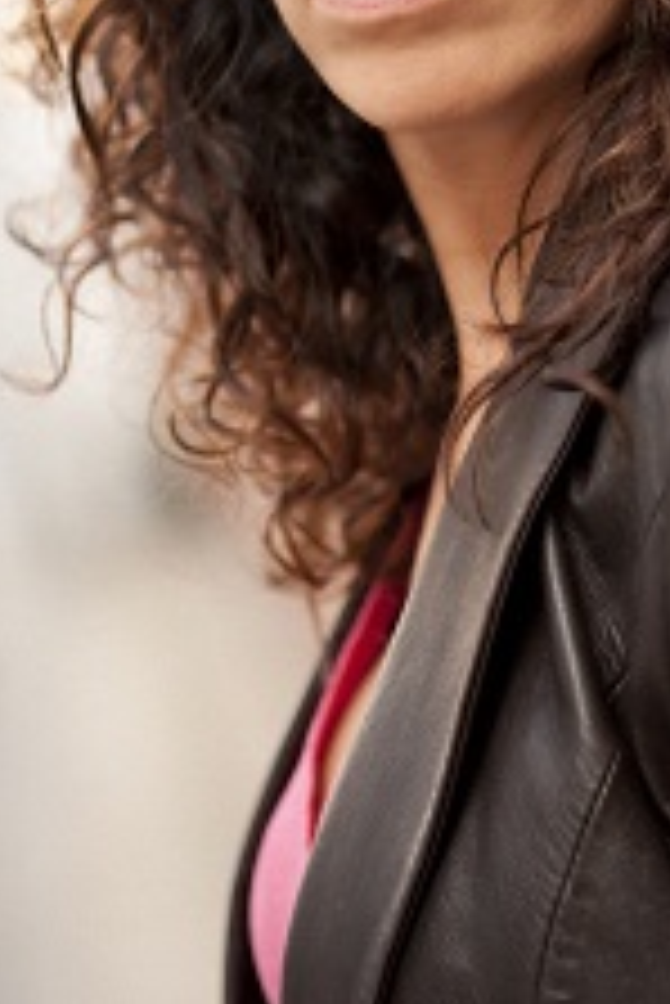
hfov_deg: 6.5
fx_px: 5909
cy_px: 14
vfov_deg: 9.6
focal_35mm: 212
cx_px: 423
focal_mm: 105
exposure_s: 1/500
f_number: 3
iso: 500
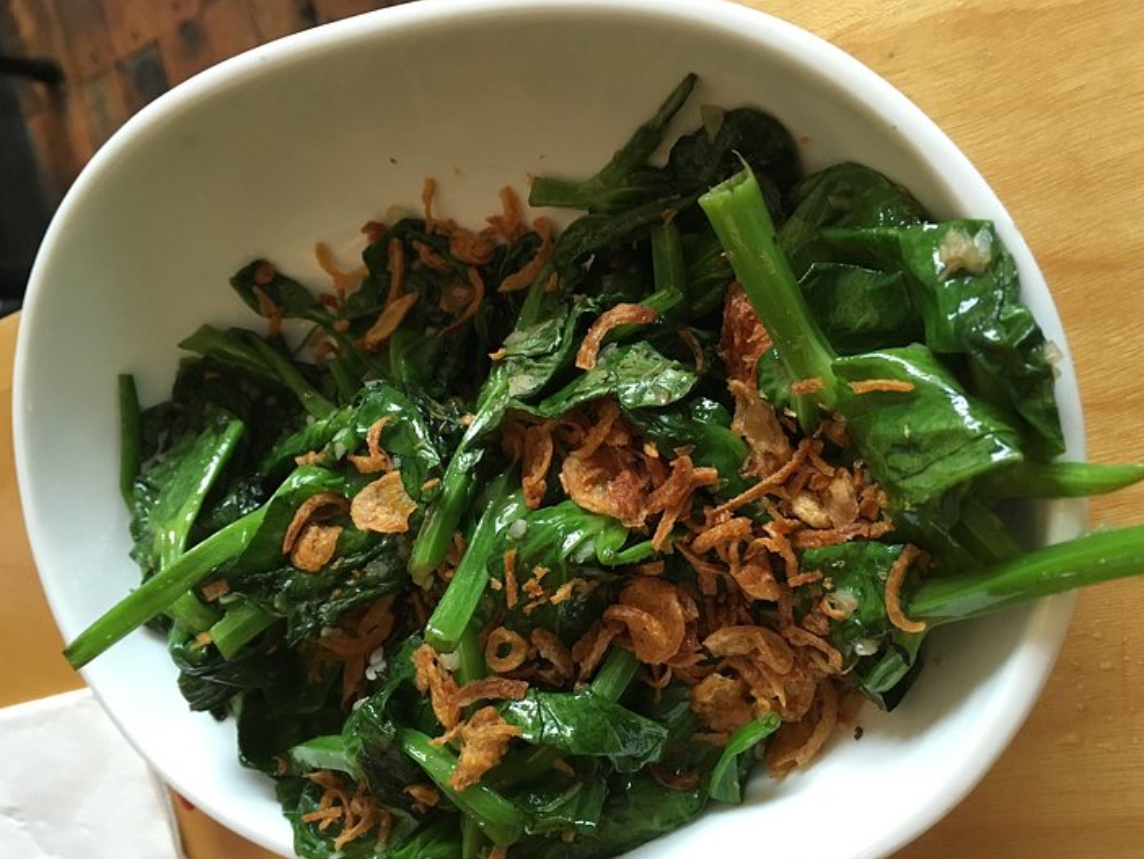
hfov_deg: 58.3
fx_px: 1025
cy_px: 430
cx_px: 559
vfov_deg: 45.5
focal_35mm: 31
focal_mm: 4.15
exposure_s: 1/30
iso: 160
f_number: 2.2
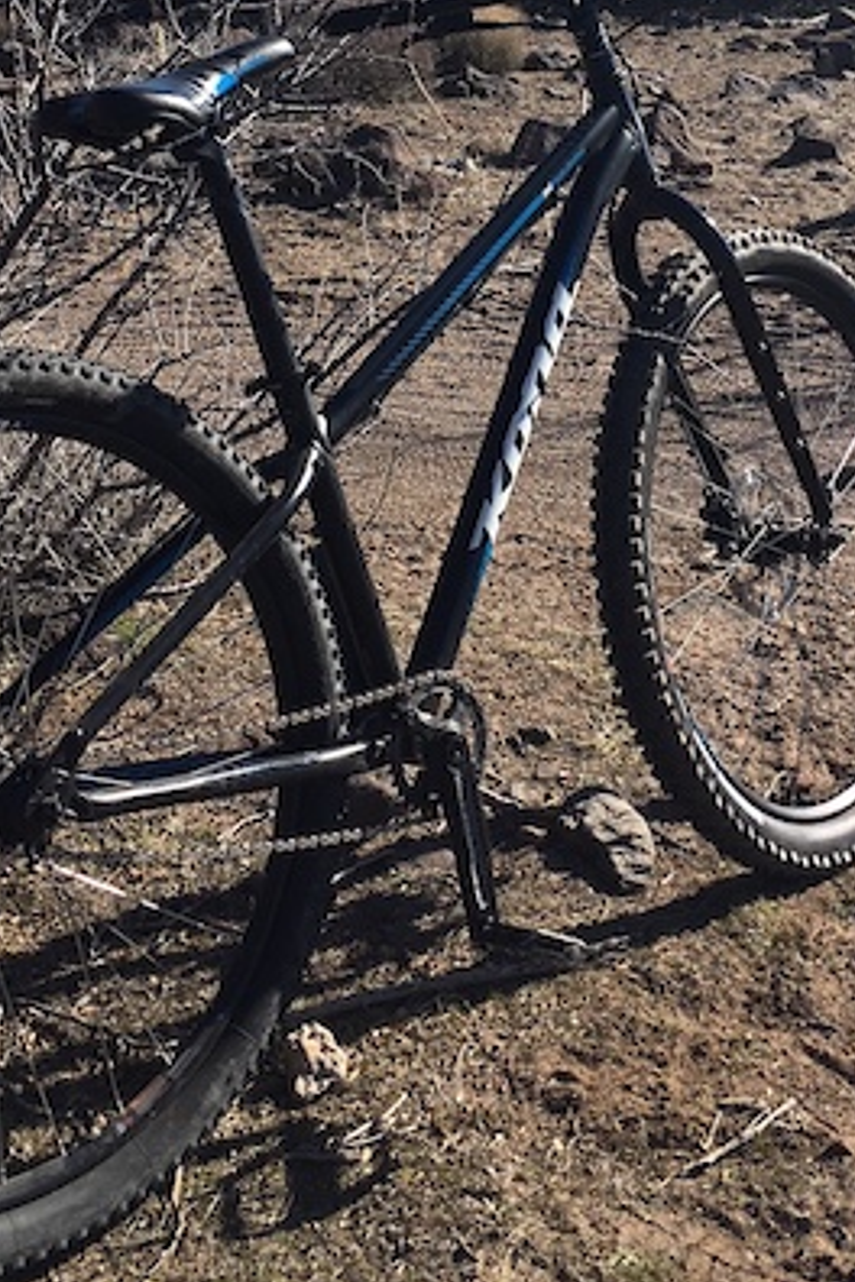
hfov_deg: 22.2
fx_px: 2173
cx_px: 499
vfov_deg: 31.5
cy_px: 152
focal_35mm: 61
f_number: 2.2
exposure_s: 1/1399
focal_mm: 4.15
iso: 25
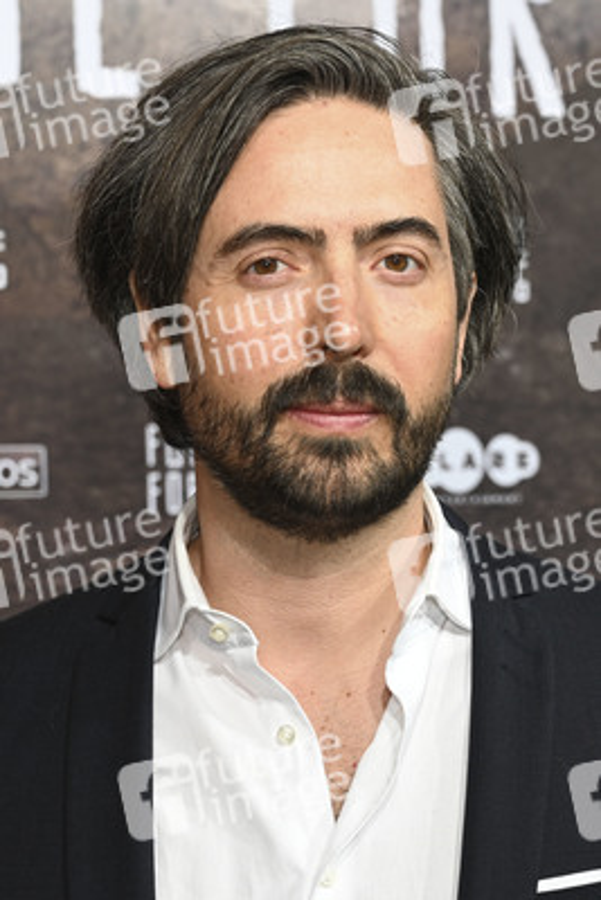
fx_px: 1476
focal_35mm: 59
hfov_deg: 23.0
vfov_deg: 33.9
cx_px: 300
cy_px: 450
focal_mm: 59
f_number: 6.3
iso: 400
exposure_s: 1/200
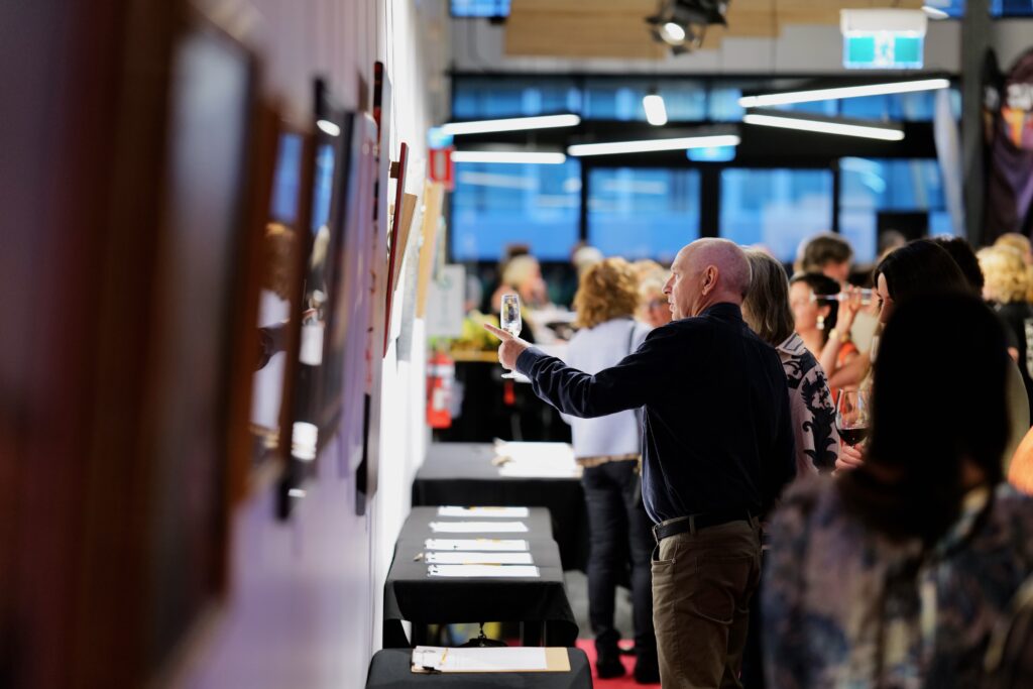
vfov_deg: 16.1
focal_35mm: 85
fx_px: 2439
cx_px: 516
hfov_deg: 23.9
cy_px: 344
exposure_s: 1/160
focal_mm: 85
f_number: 2
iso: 1000
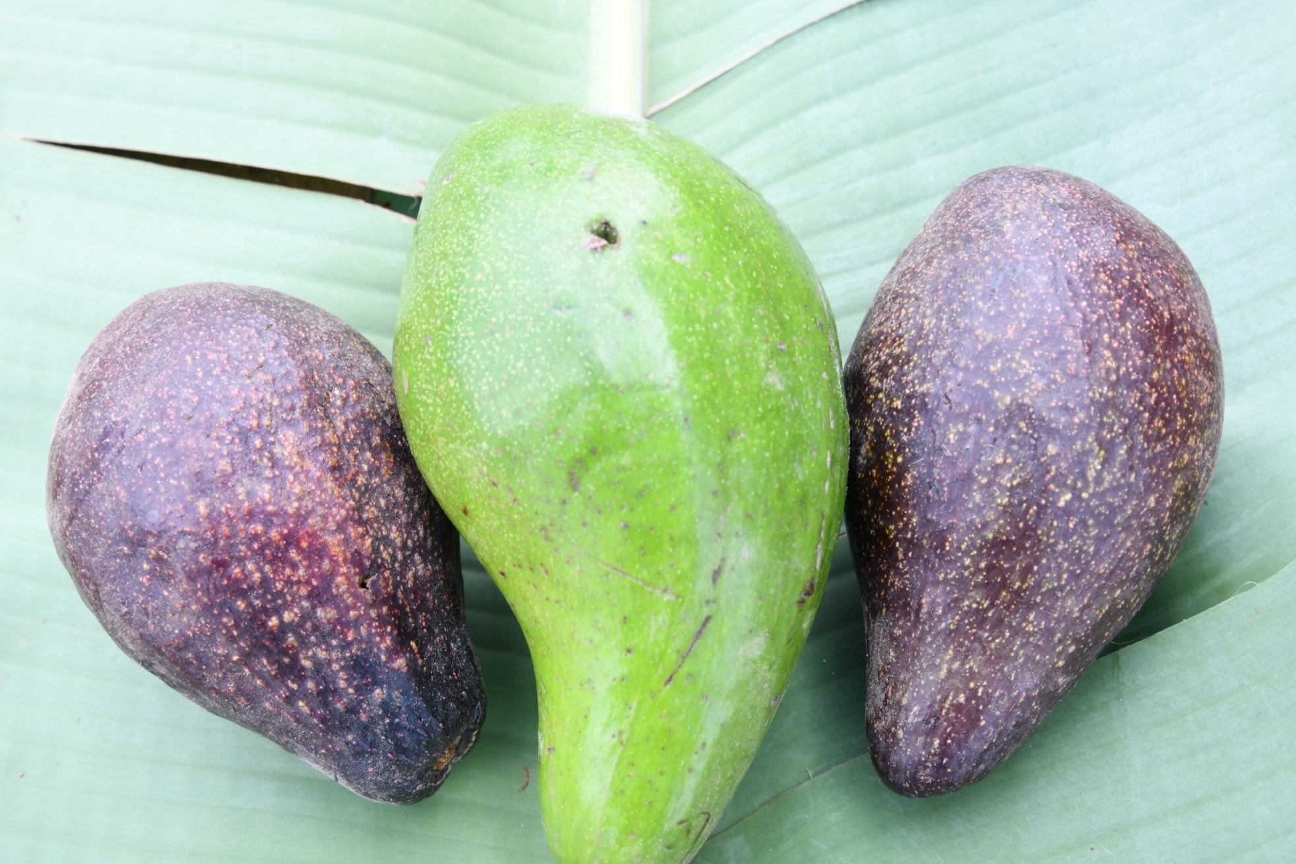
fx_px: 1620
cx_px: 640
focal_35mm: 45
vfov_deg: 29.9
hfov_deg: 43.6
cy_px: 424
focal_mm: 44
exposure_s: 1/50
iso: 320
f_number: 10
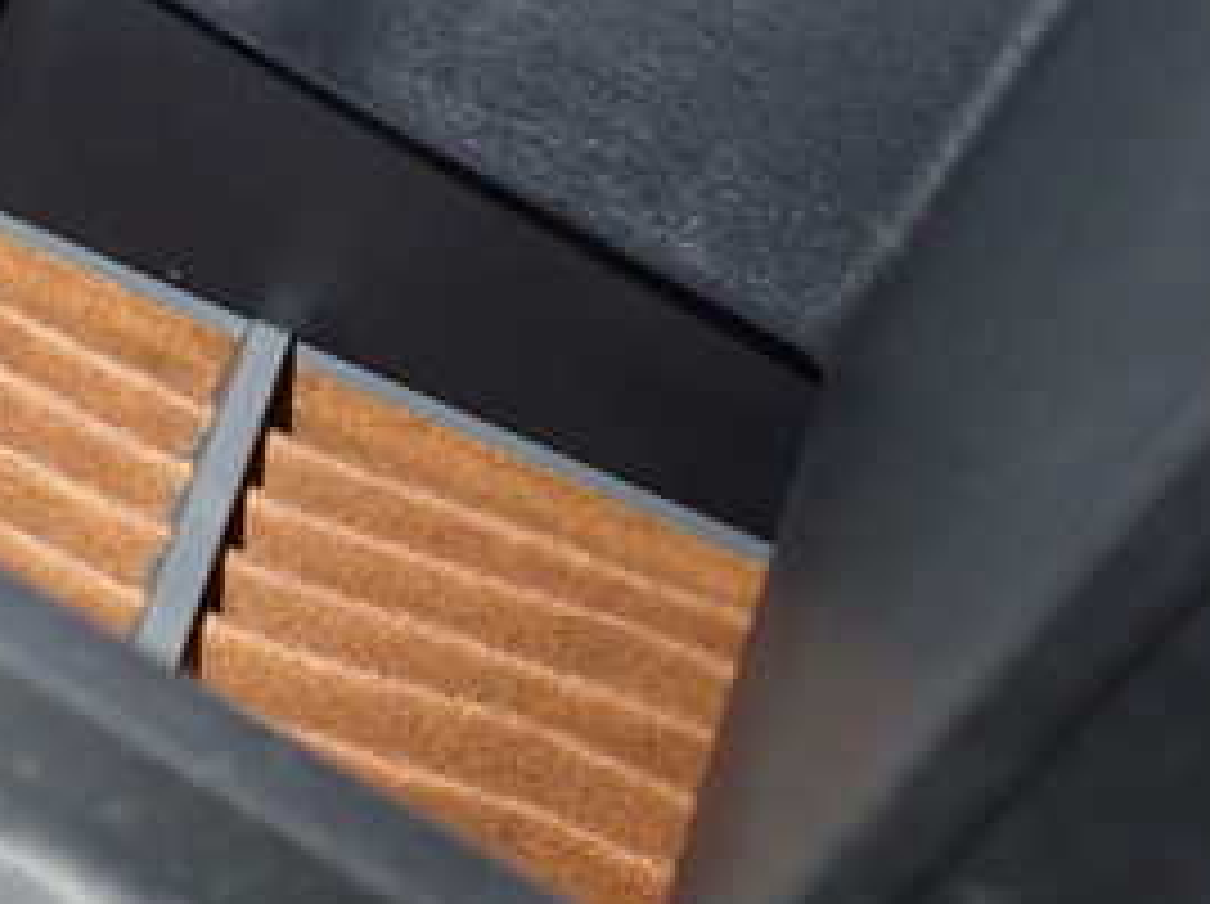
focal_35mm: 67
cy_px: 216
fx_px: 2339
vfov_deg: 21.7
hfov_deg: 28.6
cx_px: 319
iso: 800
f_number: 2.3
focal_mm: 5.4
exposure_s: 1/50
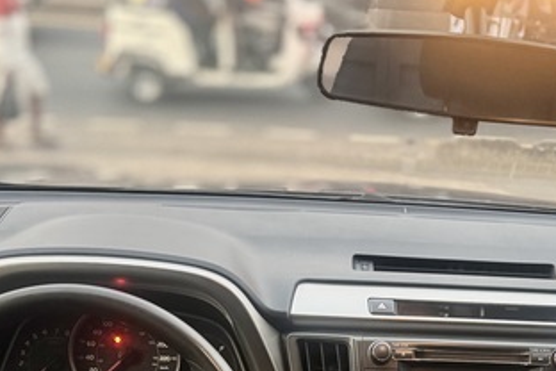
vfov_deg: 19.8
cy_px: 464
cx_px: 410
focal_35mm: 64
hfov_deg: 30.9
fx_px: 988
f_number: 1.78
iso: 800
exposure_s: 1/41
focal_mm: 6.76
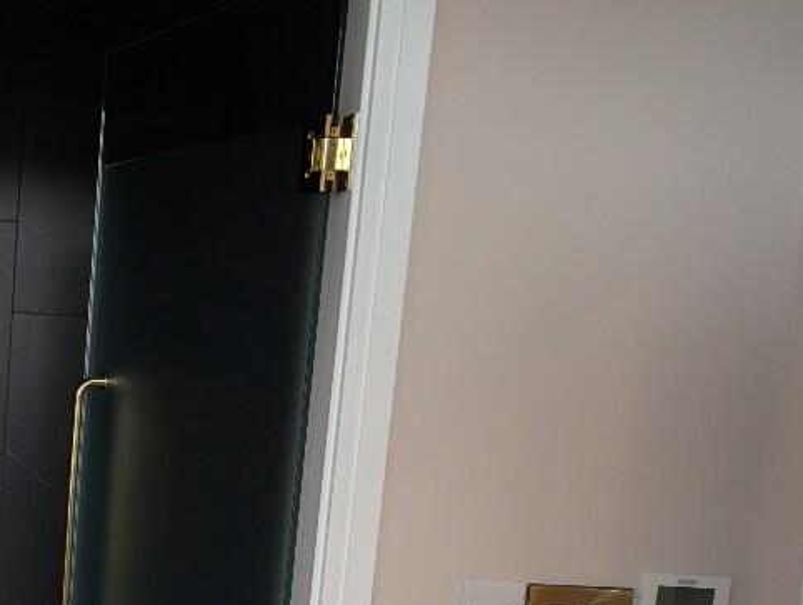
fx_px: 1185
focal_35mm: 51
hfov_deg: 33.9
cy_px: 496
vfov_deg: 28.0
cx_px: -15
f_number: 1.68
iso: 1179
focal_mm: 6.9
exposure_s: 1/601
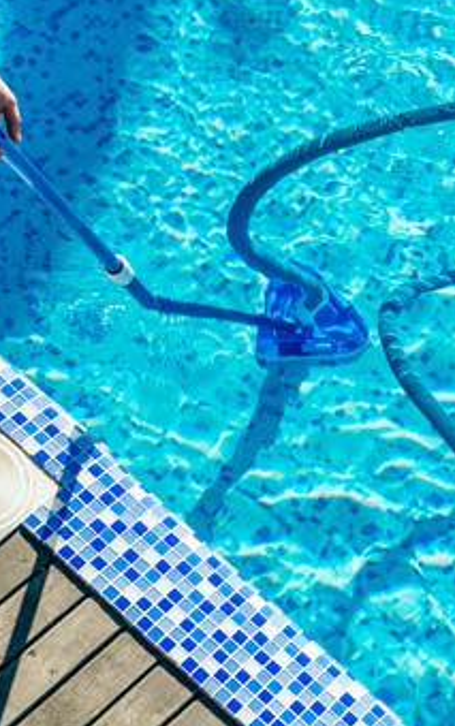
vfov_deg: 18.1
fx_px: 2278
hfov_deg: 11.0
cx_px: 694
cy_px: 489
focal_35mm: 115
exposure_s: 1/1000
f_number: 3.2
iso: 200
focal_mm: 26.5
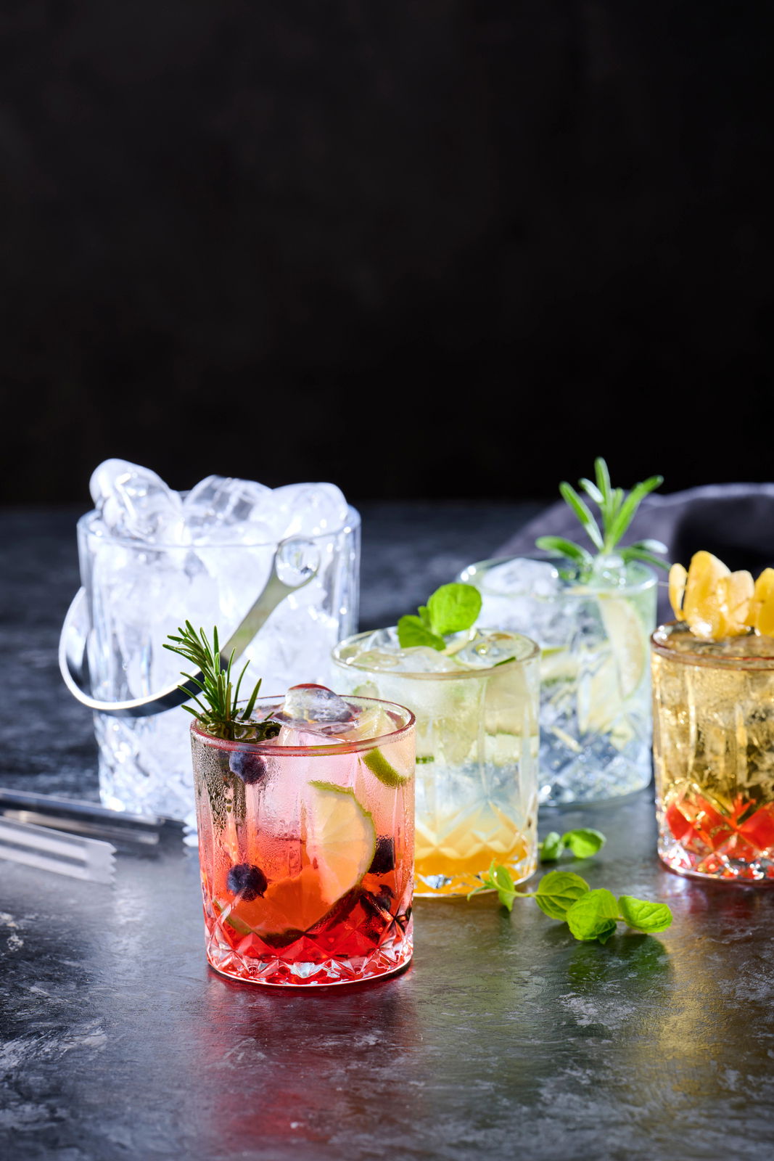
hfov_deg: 11.0
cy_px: 580
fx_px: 4030
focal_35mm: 125
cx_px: 387
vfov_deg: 16.4
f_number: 8
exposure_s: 1/160
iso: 64
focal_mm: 125
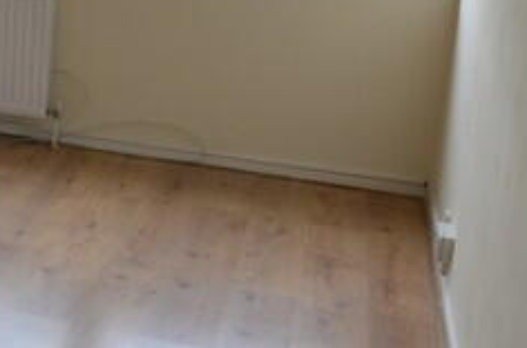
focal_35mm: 78
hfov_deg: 20.6
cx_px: -344
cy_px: 71
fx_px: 1139
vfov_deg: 17.3
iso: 250
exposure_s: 1/125
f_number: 5.6
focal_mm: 12
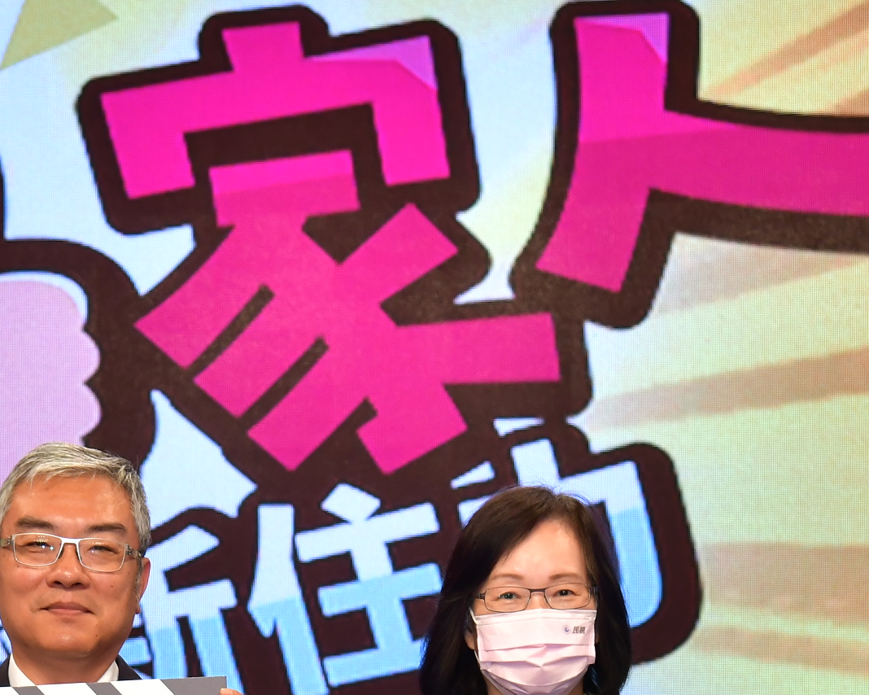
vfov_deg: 6.8
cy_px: 994
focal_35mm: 225
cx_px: -138
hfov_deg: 8.5
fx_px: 5786
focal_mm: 62
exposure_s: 1/80
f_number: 5
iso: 500
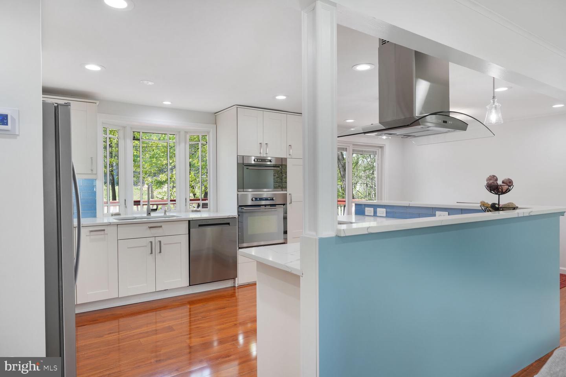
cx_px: 283
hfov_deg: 76.1
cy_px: 188
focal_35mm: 23
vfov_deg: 55.1
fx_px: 362
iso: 200
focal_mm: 23
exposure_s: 1/5
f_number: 8
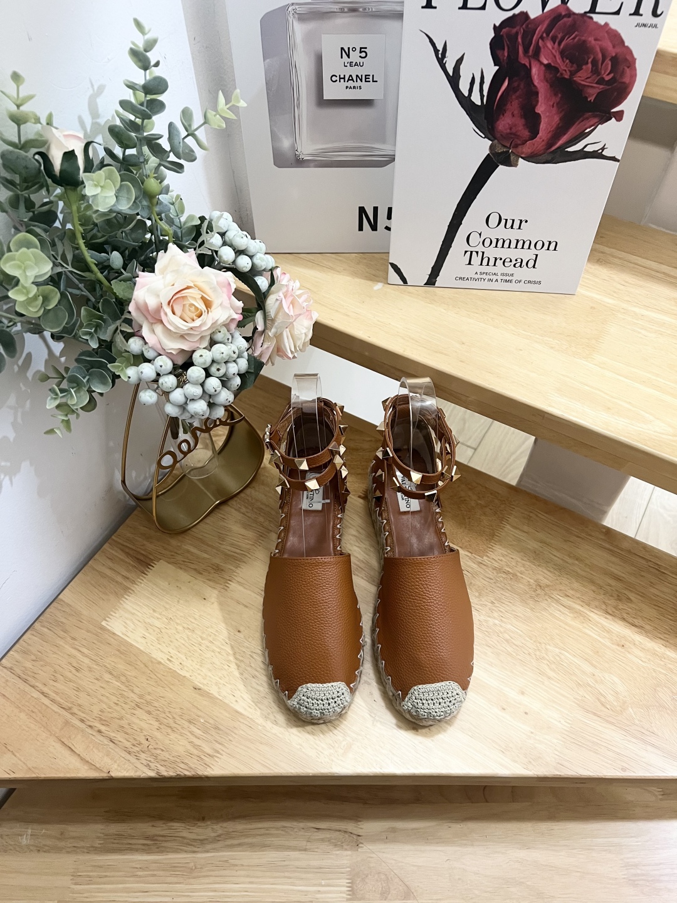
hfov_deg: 53.1
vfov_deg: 67.3
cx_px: 338
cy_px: 452
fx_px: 678
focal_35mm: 26
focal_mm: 5.7
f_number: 1.5
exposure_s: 1/50
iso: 250
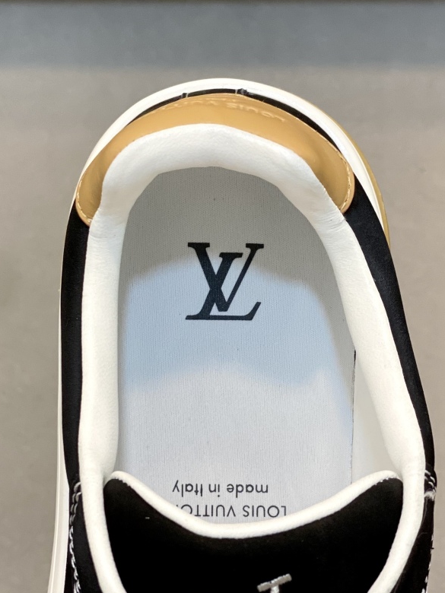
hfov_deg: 15.4
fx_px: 1645
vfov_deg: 20.4
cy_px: 224
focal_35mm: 96
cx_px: 203
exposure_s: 1/100
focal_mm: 6
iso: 100
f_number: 2
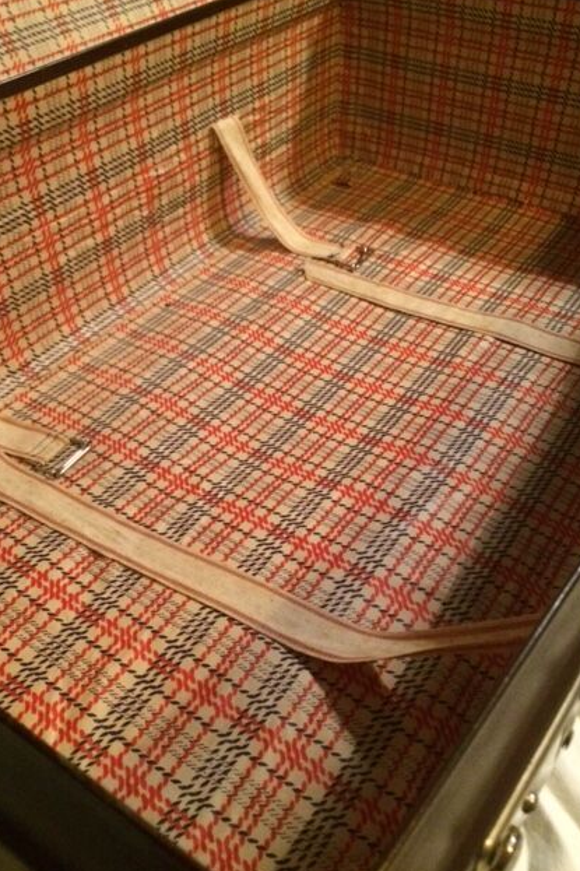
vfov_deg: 60.3
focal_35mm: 31
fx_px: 750
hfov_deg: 42.3
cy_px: 432
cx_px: 282
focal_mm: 4.15
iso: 500
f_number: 2.2
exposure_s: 1/17
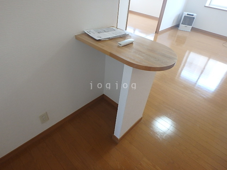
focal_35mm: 21
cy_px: 85
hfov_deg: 79.0
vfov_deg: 63.4
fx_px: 138
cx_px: 114
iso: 250
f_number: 3.5
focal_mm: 3.7
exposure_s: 1/30
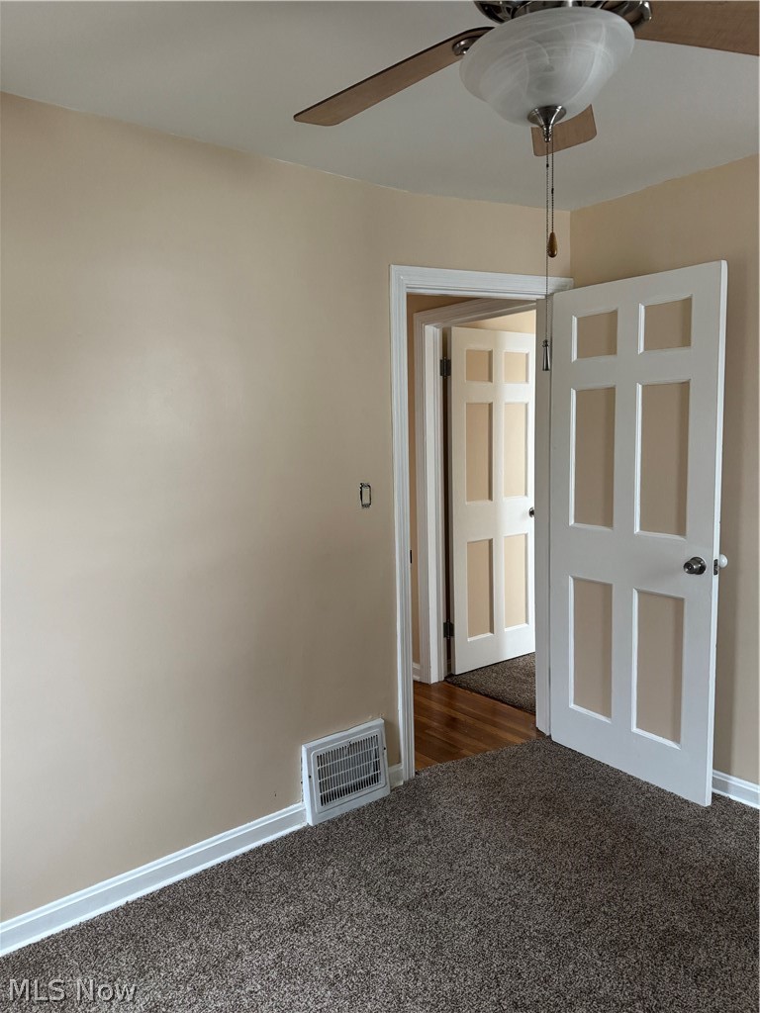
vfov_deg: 71.6
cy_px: 506
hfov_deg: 56.8
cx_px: 380
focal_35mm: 24
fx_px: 703
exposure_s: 1/60
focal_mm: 6.76
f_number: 1.78
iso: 320
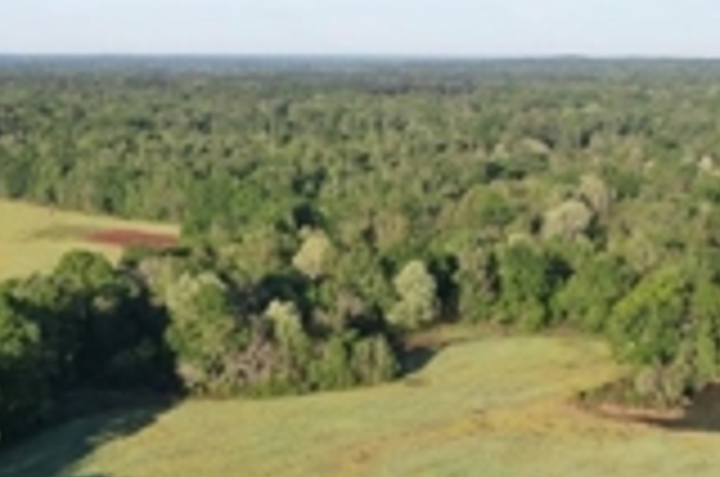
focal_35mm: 62
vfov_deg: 21.5
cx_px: 50
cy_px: 382
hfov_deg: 30.7
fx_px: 1238
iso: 100
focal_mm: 8.38
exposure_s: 1/1250
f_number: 2.8
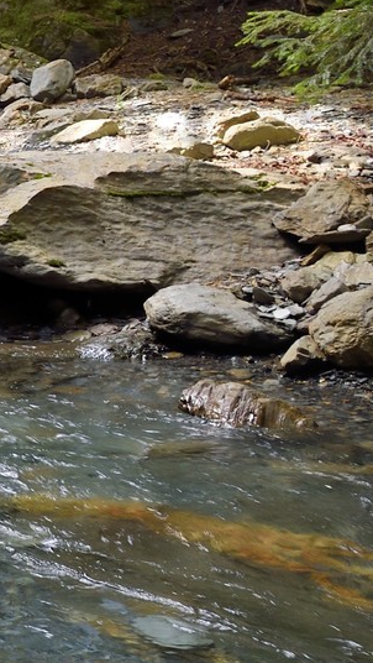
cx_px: -598
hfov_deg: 12.0
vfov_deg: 28.2
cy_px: 270
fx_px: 1317
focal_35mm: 75
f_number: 9
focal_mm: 24
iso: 400
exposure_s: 1/30
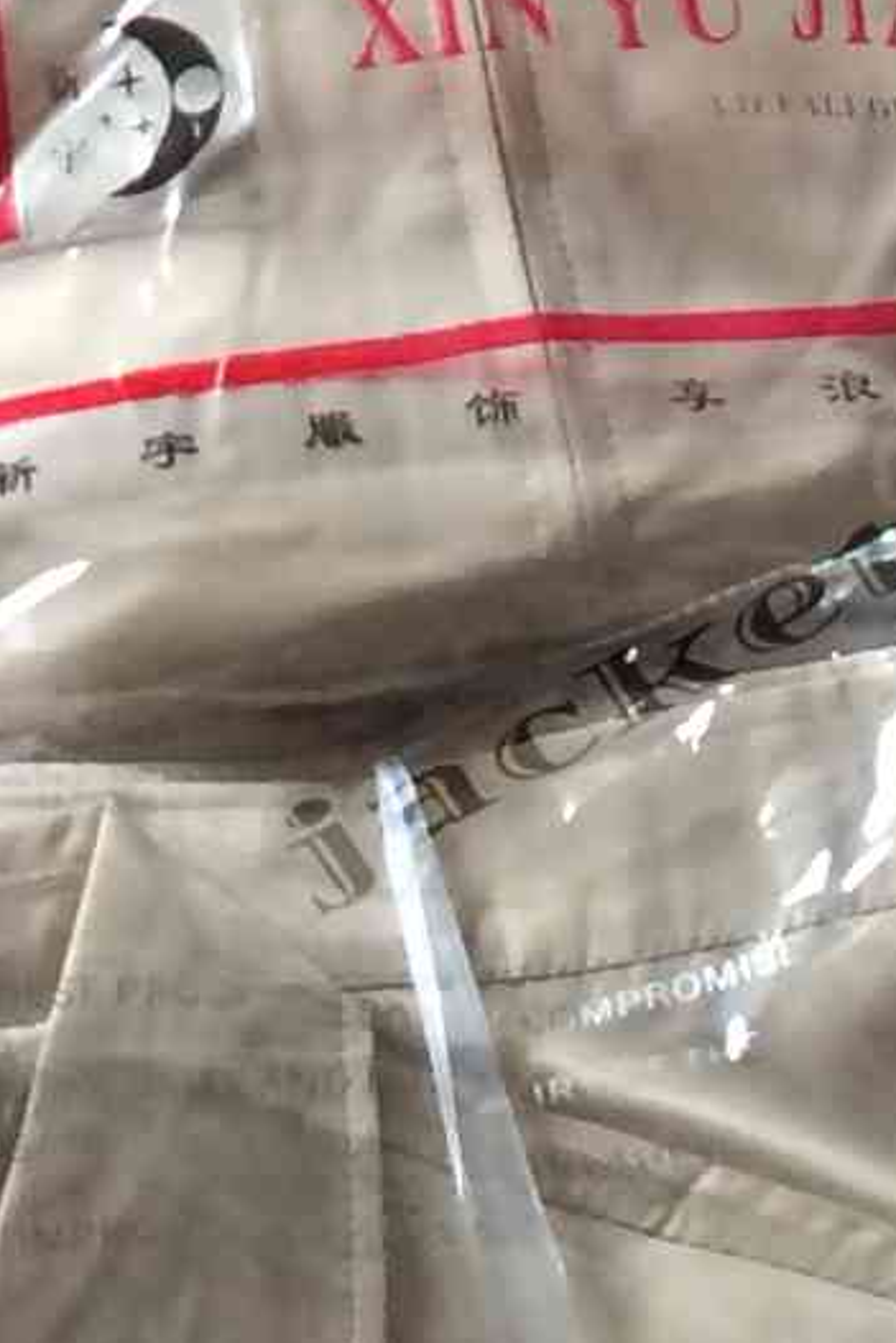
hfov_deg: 7.3
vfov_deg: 10.2
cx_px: 220
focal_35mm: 187
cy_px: -1297
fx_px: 6976
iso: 64
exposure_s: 1/33
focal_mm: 4.15
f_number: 2.2
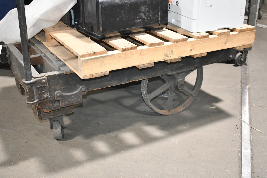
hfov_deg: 42.7
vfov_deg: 29.2
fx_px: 341
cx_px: 134
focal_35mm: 46
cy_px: 89
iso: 2800
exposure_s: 1/60
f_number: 4.2
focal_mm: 31
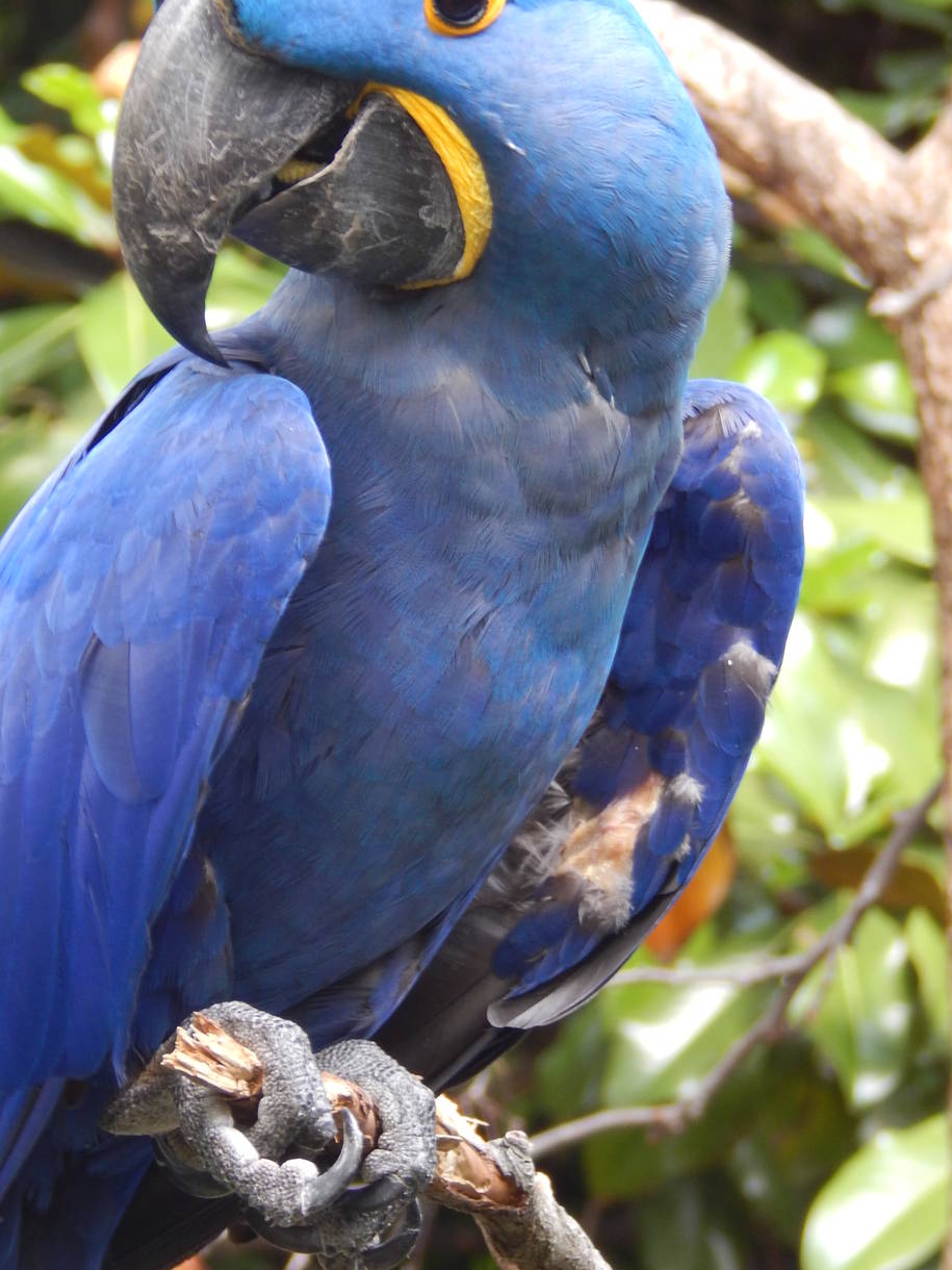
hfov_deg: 4.8
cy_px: 560
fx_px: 11257
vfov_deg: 6.5
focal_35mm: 307
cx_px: 375
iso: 180
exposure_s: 1/30
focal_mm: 41.7
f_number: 5.6
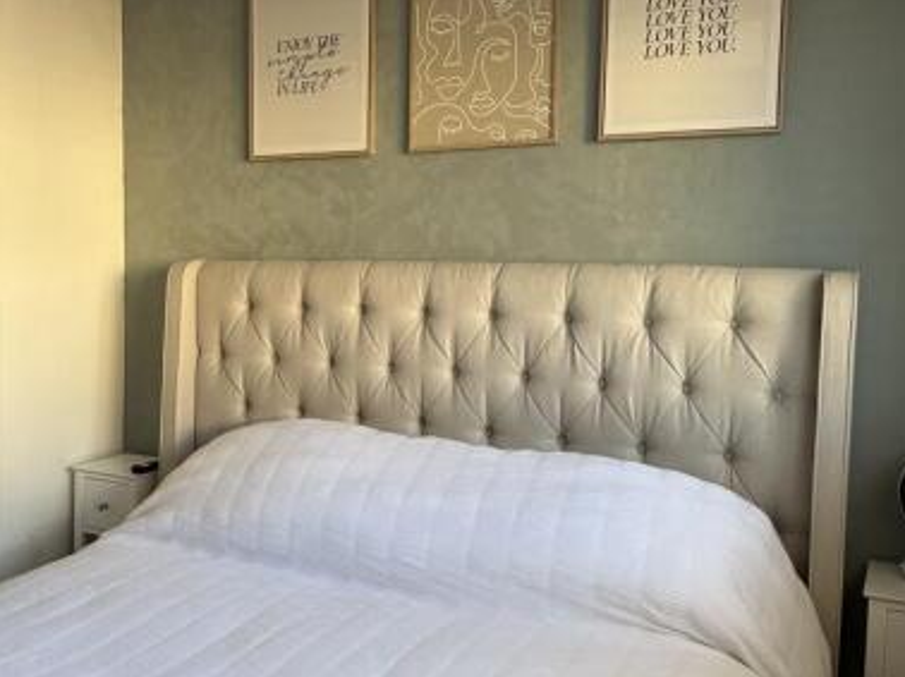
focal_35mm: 37
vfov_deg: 38.6
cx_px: 310
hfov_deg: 49.4
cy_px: 327
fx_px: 967
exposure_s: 1/121
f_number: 1.78
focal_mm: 6.76
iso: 80
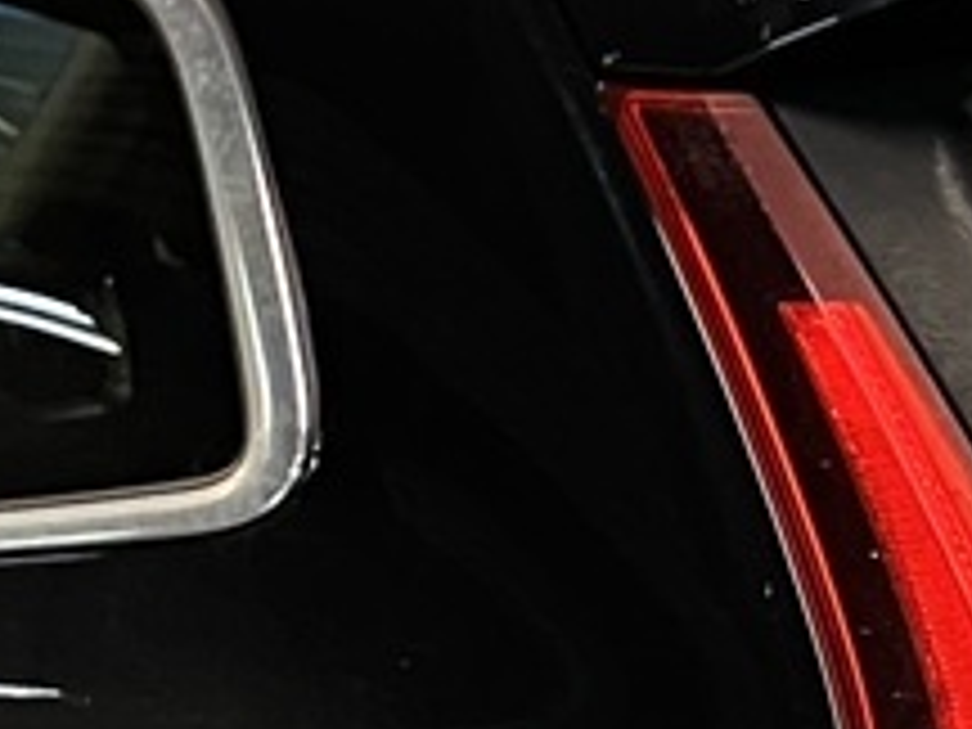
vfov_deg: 7.7
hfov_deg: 10.6
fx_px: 5251
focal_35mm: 187
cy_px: 1305
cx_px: 526
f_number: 1.8
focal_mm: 3.99
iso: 250
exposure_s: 1/33
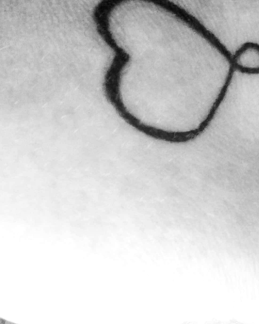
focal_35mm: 81
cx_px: 376
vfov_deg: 23.5
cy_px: 120
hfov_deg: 17.3
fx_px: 776
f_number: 2.4
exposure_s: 1/20
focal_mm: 4.28
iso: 160
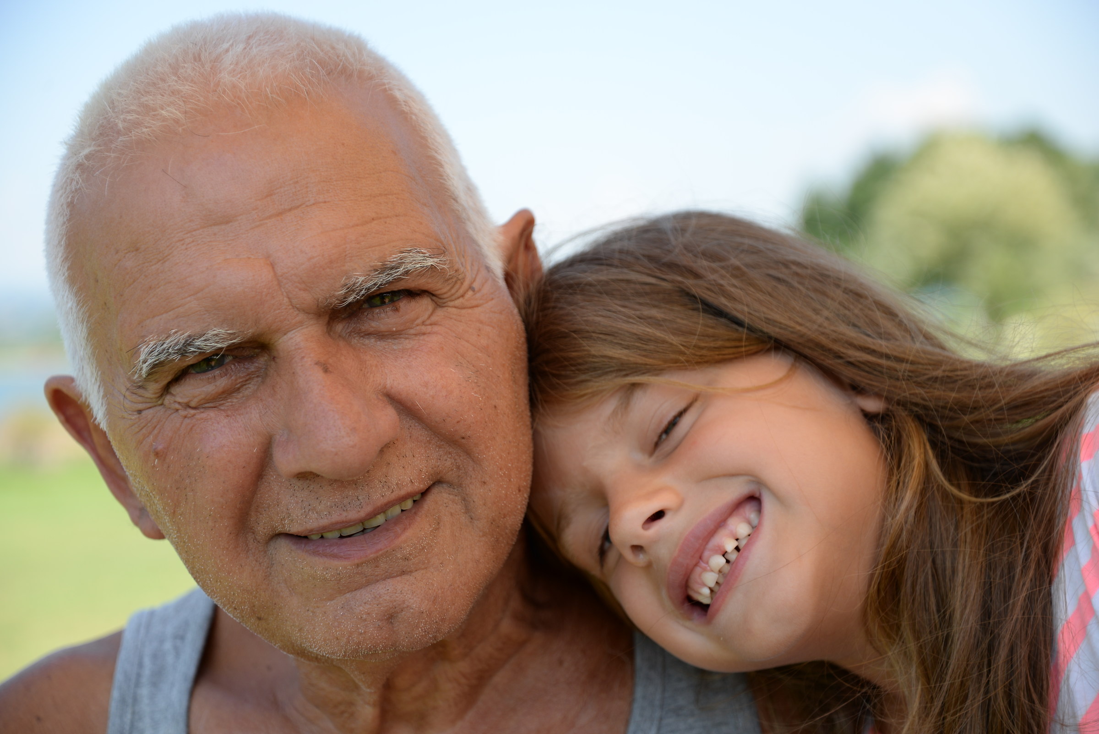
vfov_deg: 17.5
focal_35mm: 78
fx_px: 2382
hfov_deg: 26.0
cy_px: 367
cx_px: 550
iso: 200
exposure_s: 1/500
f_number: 4.5
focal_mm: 78
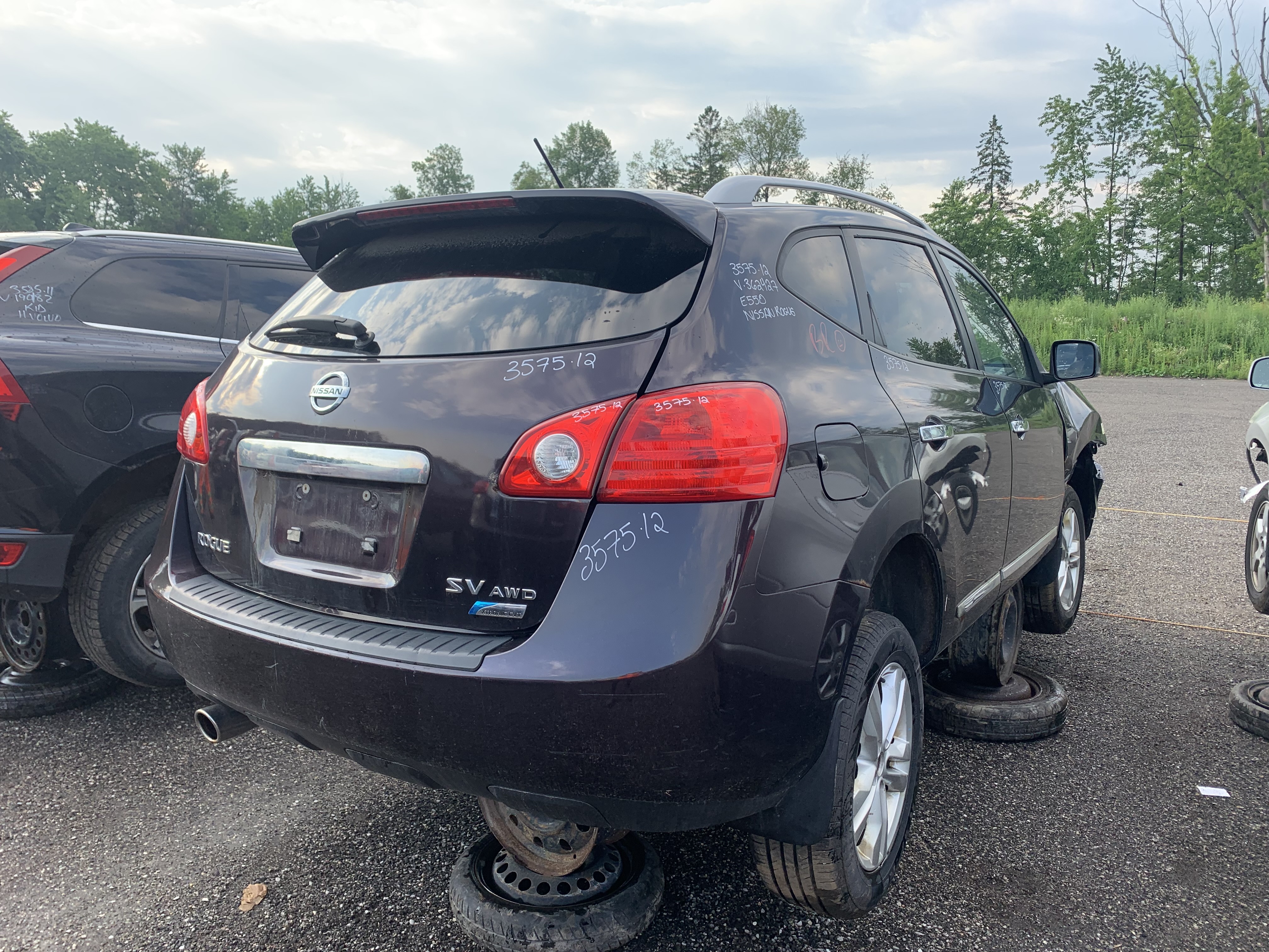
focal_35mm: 26
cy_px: 476
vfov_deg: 53.1
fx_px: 953
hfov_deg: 67.3
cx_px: 634
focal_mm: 4.25
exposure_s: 1/412
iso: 25
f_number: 1.8
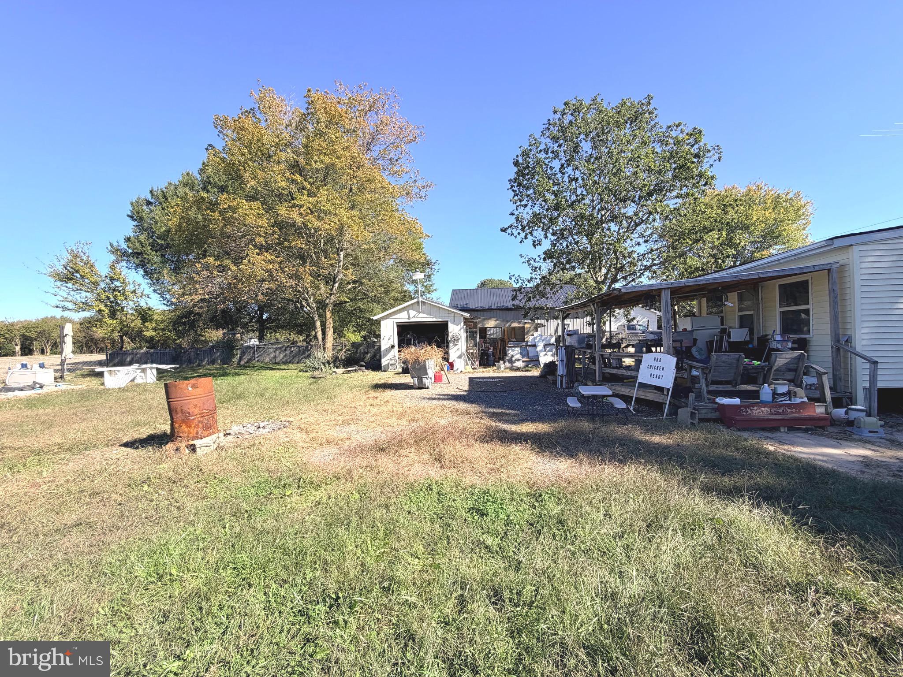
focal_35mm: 14
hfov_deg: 102.1
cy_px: 338
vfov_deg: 85.7
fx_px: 365
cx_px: 452
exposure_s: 1/734
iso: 40
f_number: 2.2
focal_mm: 2.22
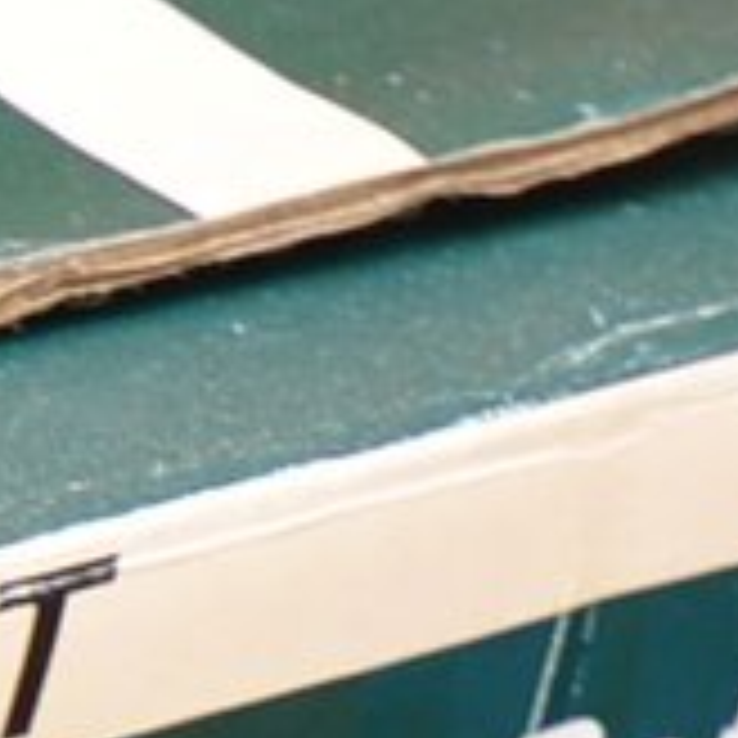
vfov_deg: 5.9
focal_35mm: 293
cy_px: 1037
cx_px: -702
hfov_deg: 5.8
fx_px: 7067
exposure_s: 1/80
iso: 200
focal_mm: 22
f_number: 4.5
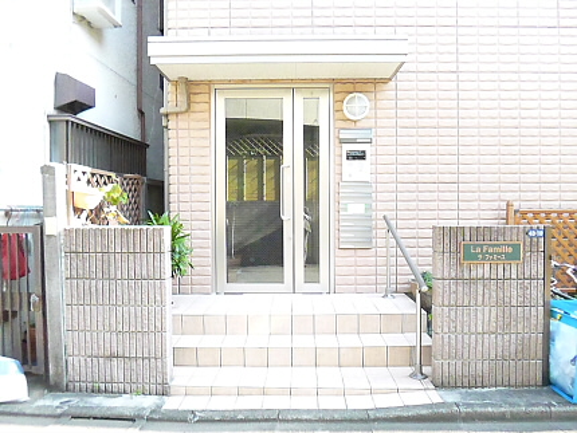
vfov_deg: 56.9
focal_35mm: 24
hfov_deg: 71.6
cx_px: 288
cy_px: 216
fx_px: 400
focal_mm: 4.3
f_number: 2.5
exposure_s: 1/1000
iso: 1600
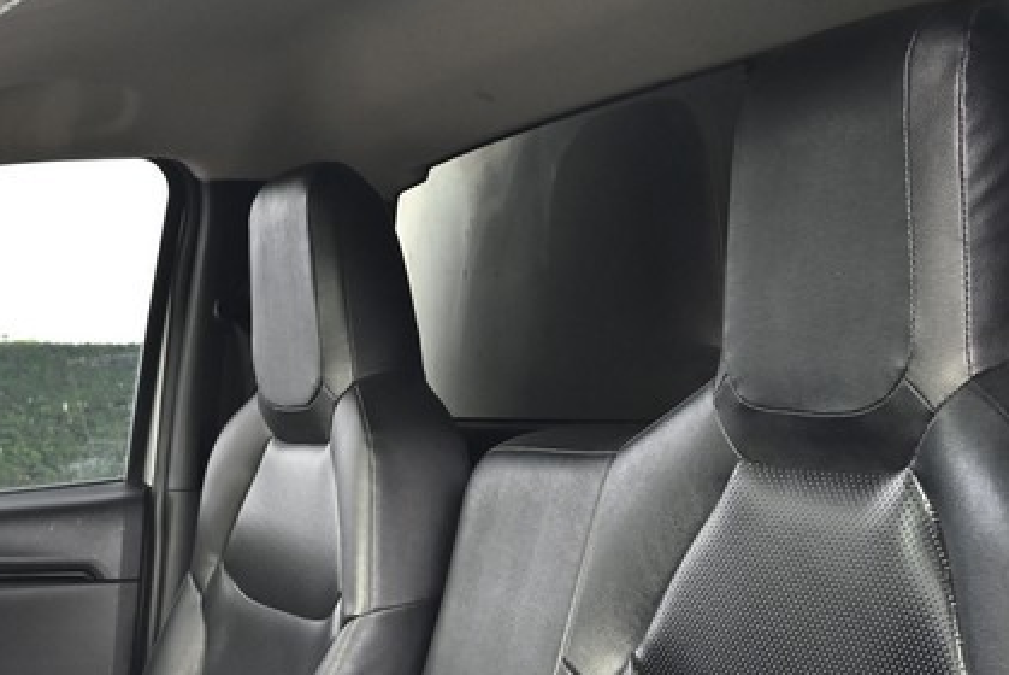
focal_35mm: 63
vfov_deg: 20.1
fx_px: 1767
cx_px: 108
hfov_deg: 30.5
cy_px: 837
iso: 1100
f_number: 6.7
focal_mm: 24
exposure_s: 1/90
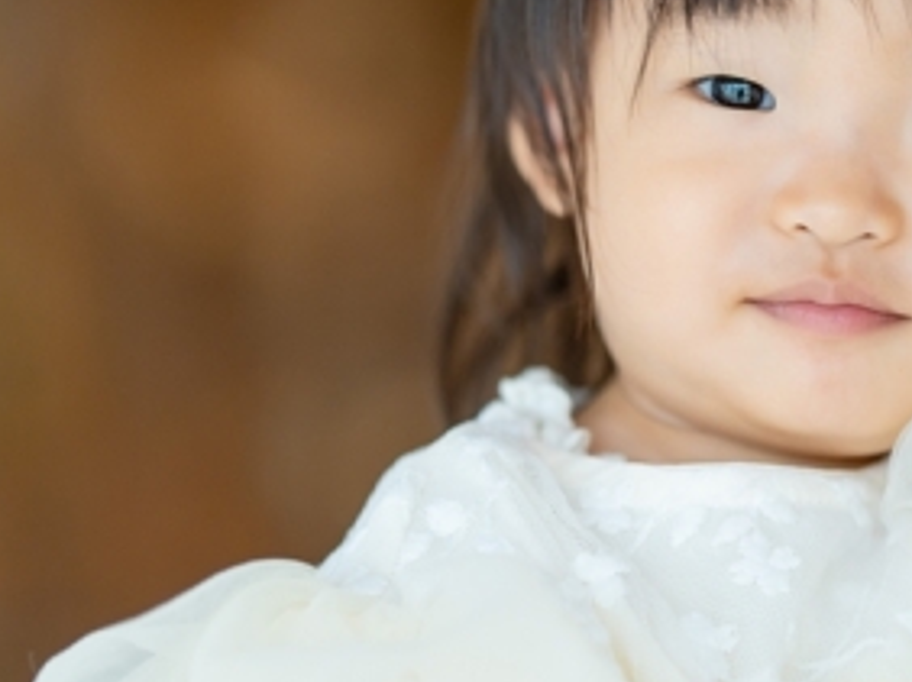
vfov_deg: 6.4
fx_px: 6107
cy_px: 318
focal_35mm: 232
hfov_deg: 8.5
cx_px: 776
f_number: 1.6
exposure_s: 1/320
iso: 250
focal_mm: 85
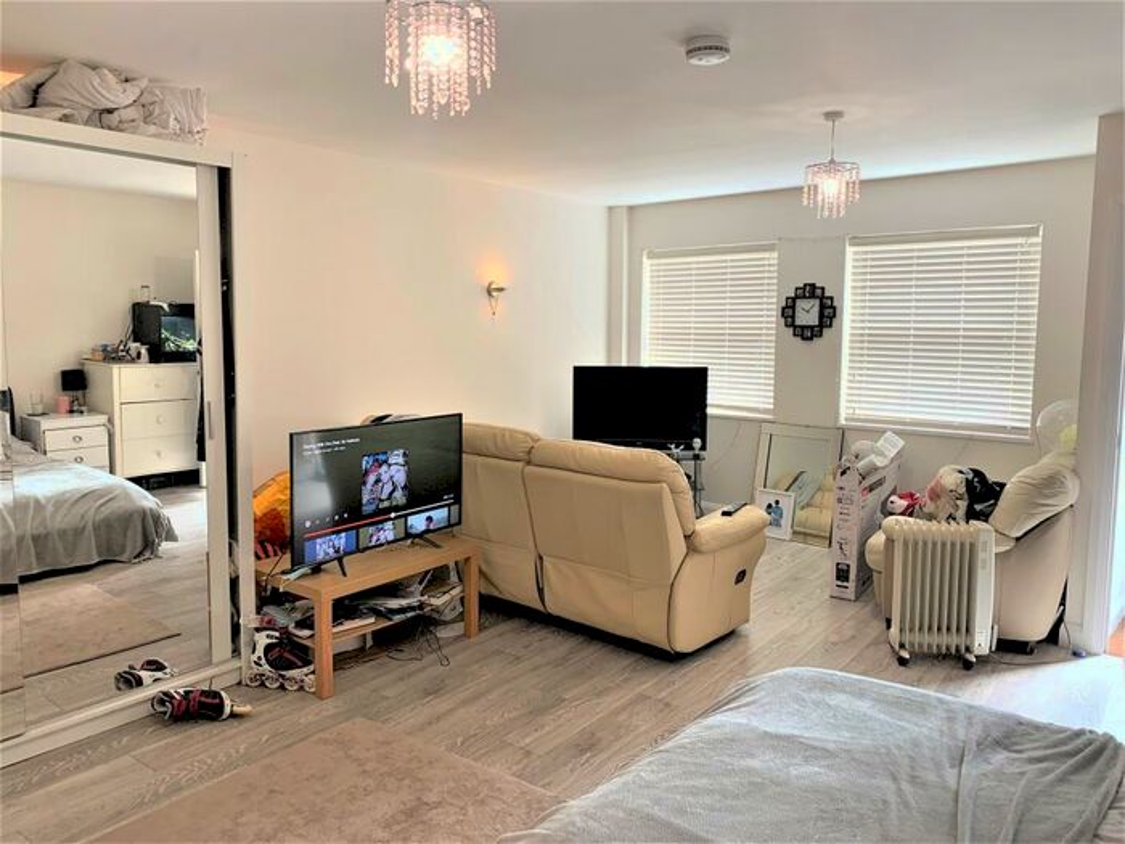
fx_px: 845
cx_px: 562
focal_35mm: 26
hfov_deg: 67.3
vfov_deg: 53.1
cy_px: 422
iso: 100
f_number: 1.8
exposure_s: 1/77
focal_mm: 4.25
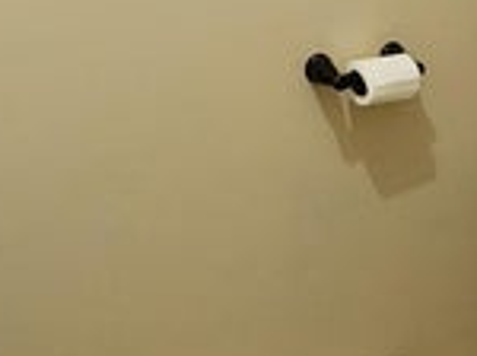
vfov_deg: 17.9
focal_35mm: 74
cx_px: 87
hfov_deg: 25.8
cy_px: -162
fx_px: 1018
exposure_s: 1/60
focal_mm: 2.2
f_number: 2.2
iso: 250
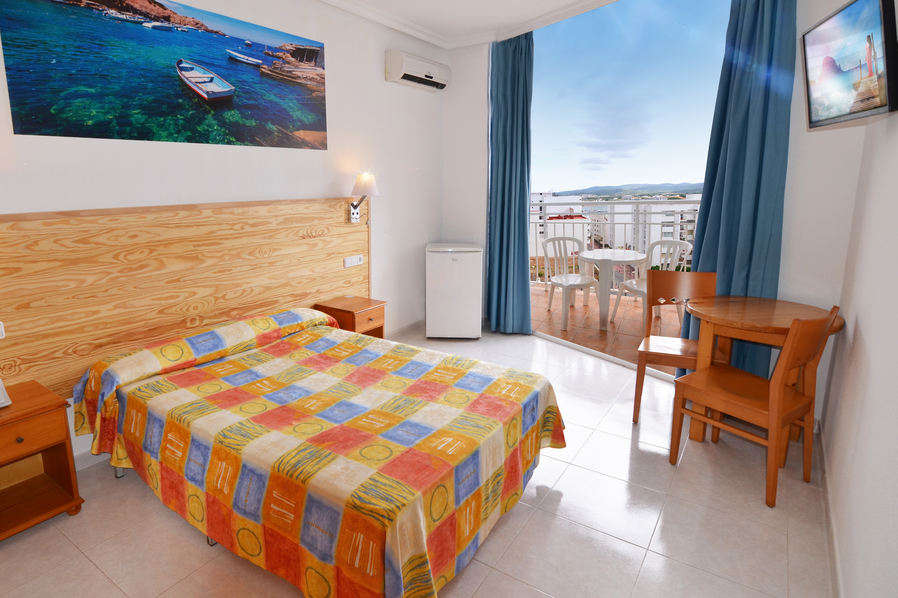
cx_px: 402
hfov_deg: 87.9
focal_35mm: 19
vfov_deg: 65.7
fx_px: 463
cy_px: 283
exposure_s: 1/250
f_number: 4
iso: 160
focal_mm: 11
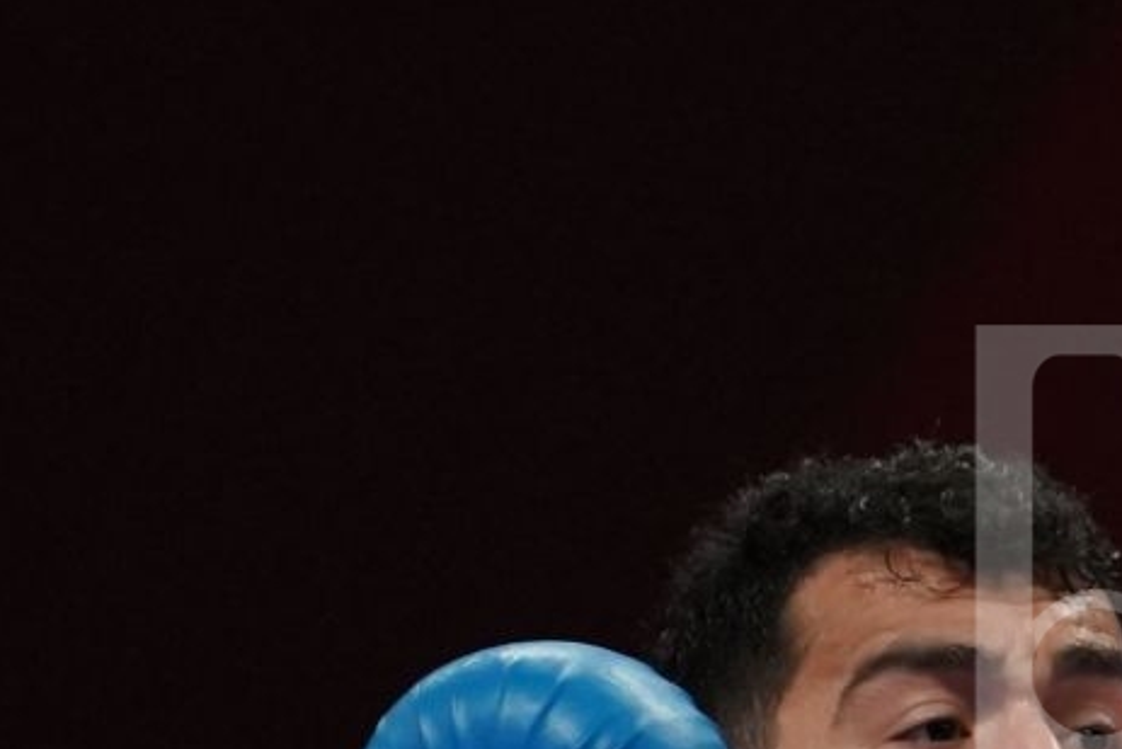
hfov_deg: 1.3
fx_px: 48445
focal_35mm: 1554
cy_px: 1403
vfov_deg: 0.9
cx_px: 1202
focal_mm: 267
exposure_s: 1/1000
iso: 2000
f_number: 4
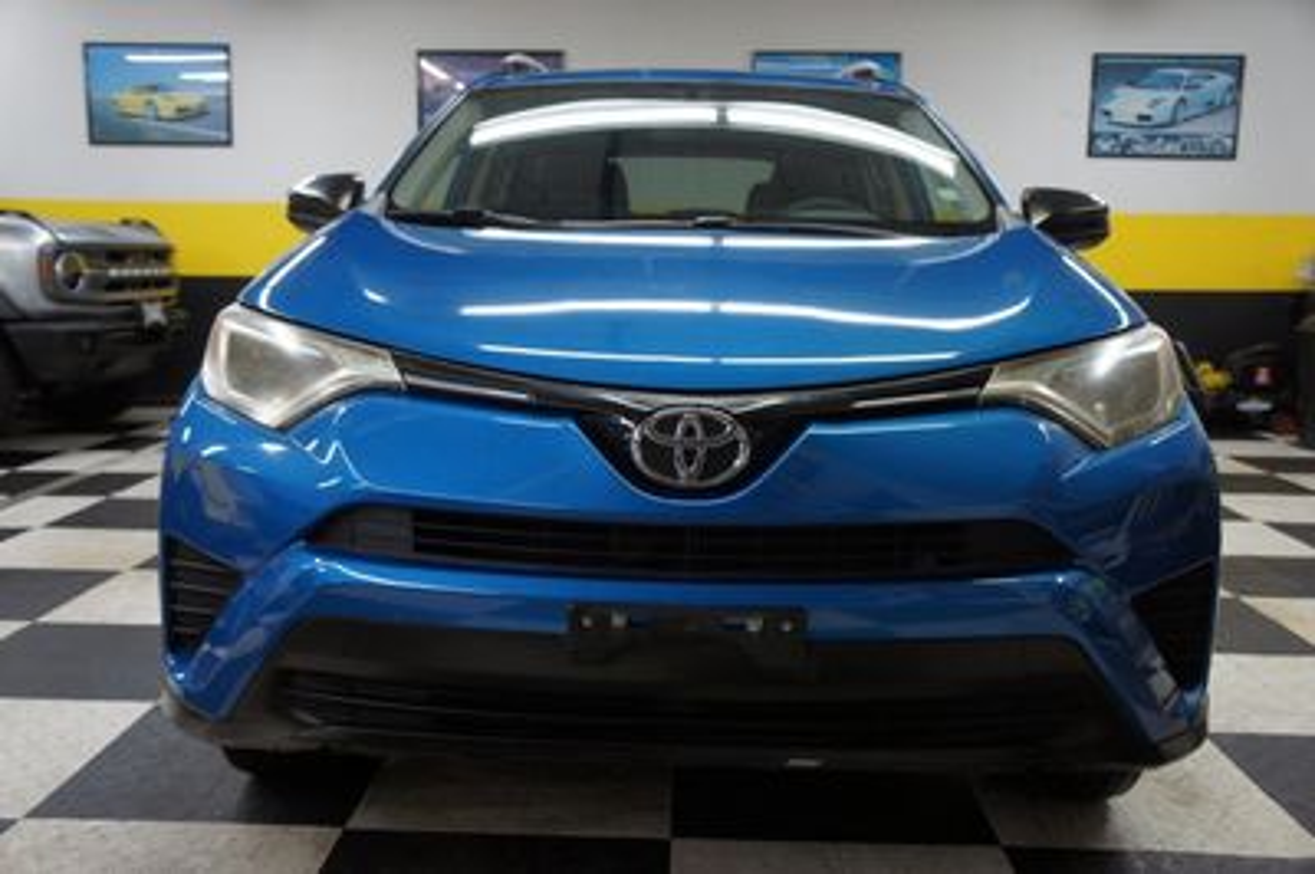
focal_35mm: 33
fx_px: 1204
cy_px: 437
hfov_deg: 57.3
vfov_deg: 39.9
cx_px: 658
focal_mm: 22
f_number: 4
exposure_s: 1/40
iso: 320
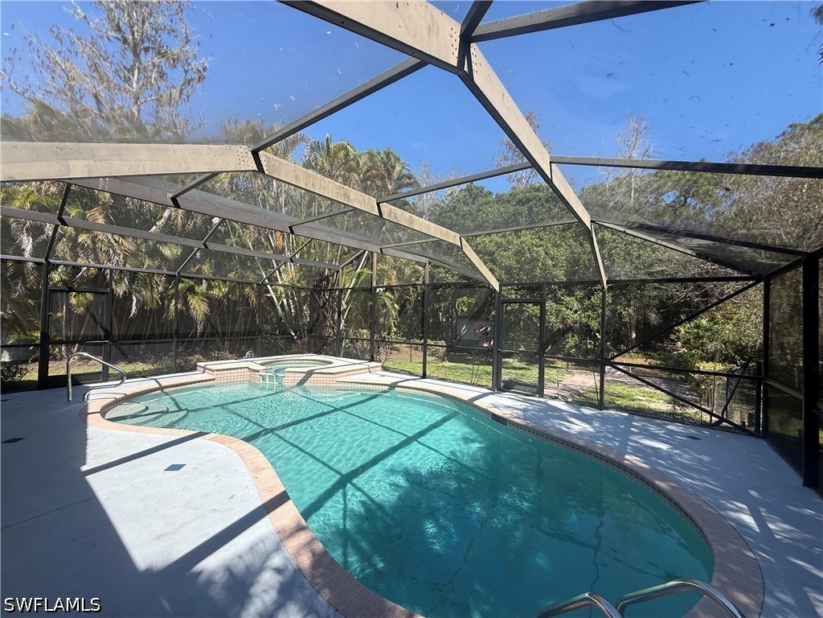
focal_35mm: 14
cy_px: 309
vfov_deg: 85.7
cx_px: 412
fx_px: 333
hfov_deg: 102.1
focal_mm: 2.22
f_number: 2.2
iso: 50
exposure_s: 1/709
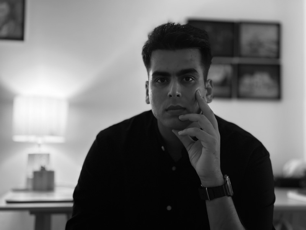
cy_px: 115
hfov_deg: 39.7
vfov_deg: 30.3
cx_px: 153
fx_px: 424
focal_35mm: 48
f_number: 1.8
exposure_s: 1/50
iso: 125
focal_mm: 6.86
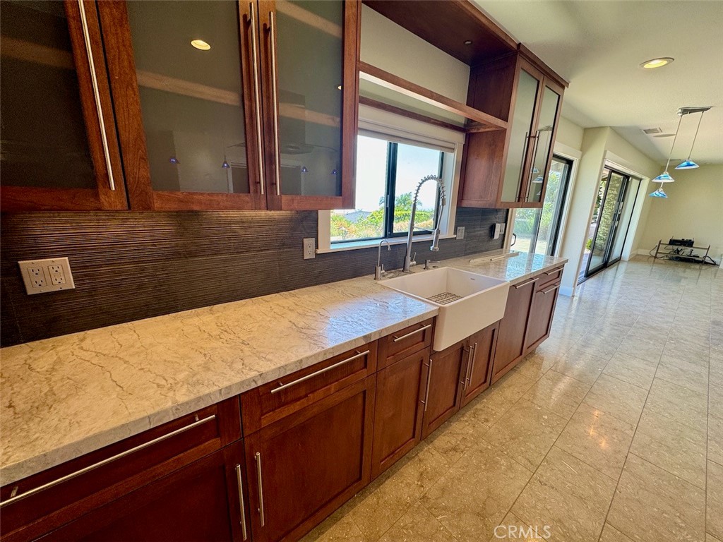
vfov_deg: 85.7
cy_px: 271
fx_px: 292
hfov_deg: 102.1
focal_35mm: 14
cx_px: 362
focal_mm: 2.22
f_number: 2.2
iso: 80
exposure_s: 1/120
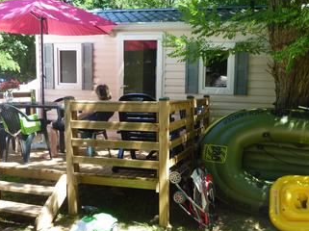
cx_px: 184
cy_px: 139
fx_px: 348
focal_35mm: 39
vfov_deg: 36.6
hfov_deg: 47.7
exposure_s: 1/100
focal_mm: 4.5
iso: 80
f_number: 2.8
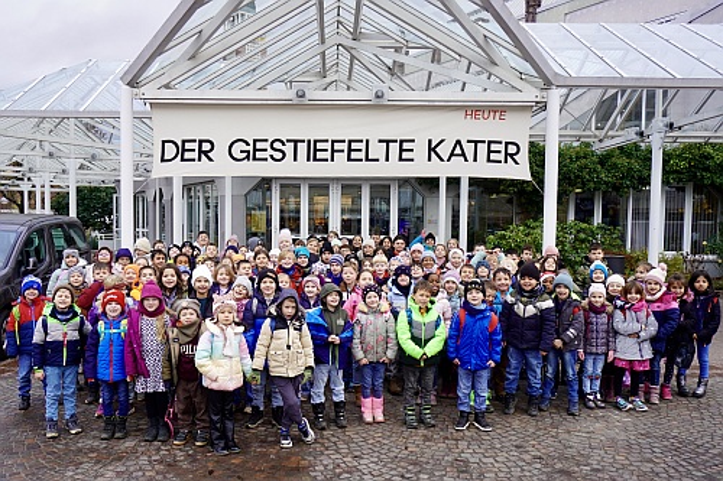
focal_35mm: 30
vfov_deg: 43.6
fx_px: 602
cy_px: 240
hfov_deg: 61.9
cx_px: 362
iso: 100
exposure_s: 1/60
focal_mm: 20
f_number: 4
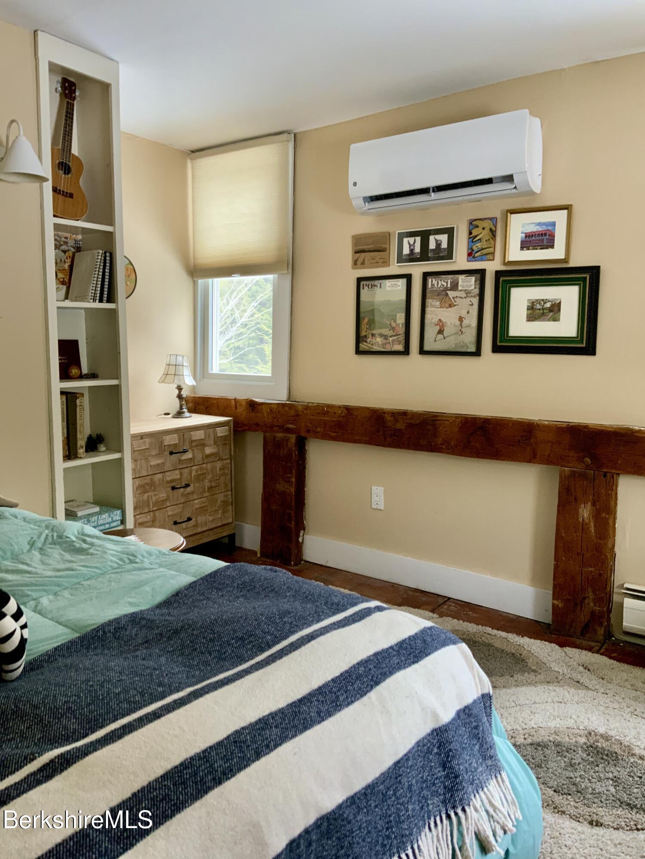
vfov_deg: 61.7
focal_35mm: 29
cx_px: 322
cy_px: 430
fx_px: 720
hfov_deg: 48.2
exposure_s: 1/60
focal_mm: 3
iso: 160
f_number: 1.8
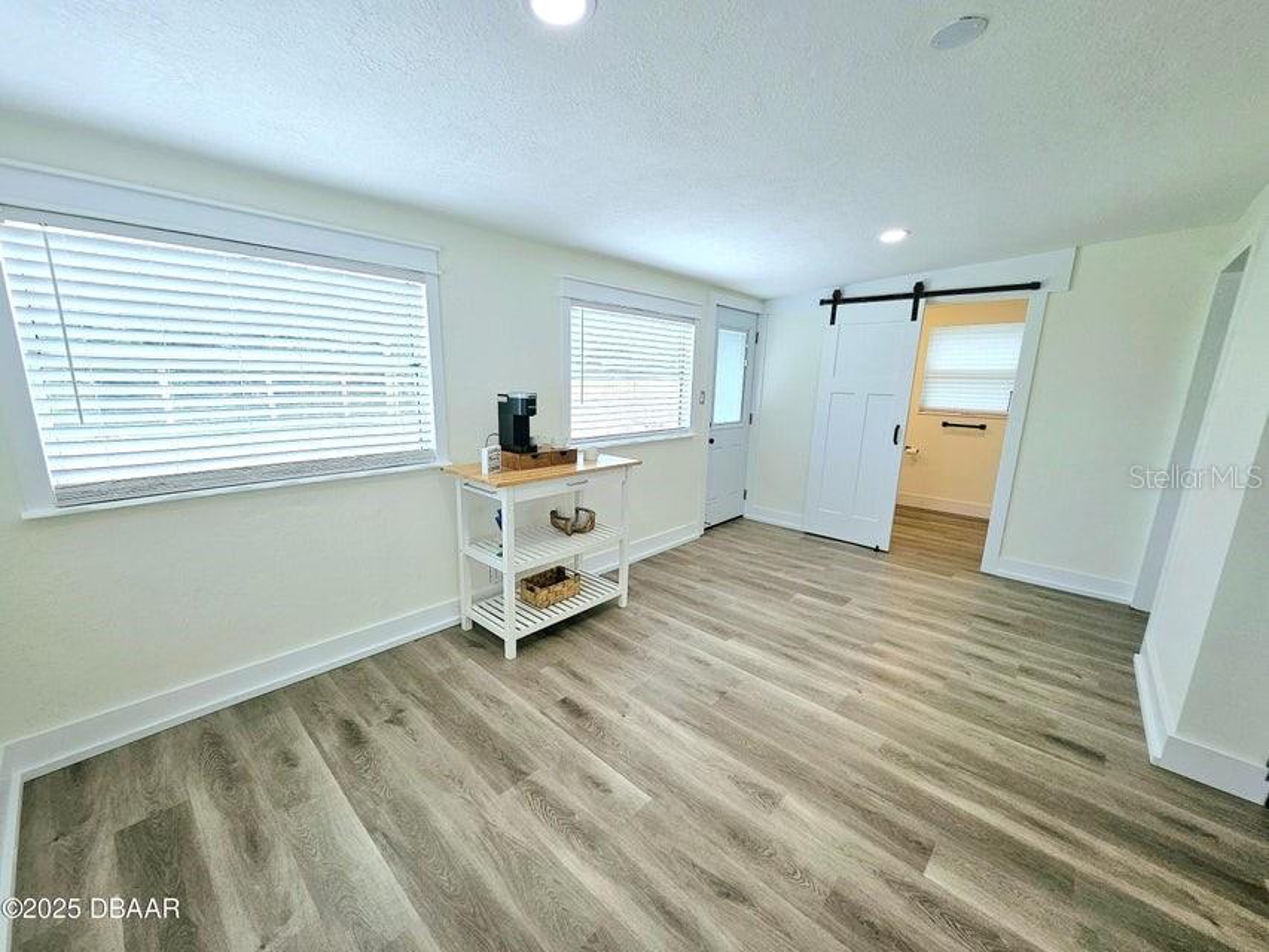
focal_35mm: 13
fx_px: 477
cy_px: 476
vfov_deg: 89.9
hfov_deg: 106.2
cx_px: 634
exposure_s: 1/120
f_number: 2.2
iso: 40
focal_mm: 1.74
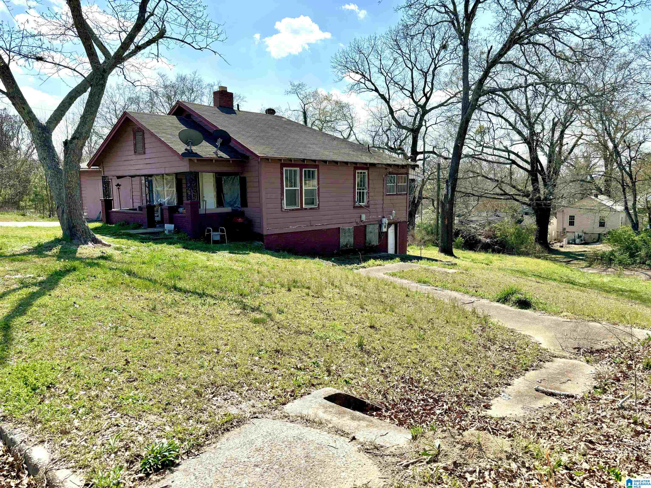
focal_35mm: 26
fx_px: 489
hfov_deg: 67.3
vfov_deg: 53.1
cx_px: 326
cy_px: 244
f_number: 1.6
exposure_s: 1/2571
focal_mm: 5.96
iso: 50
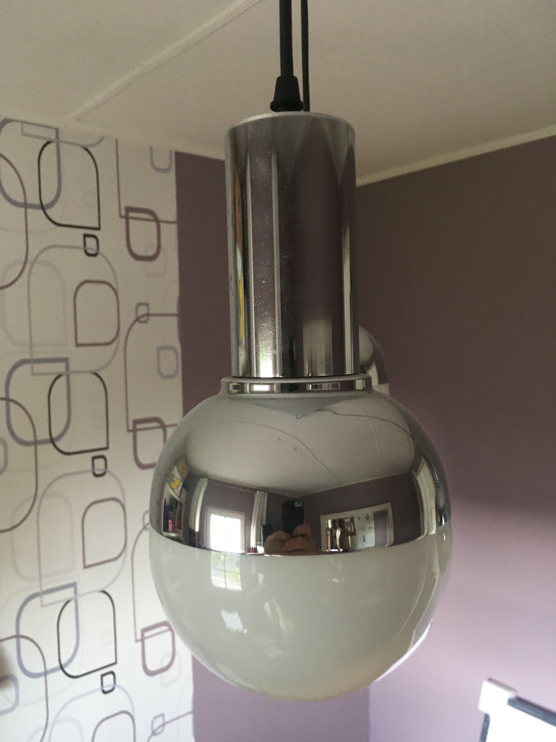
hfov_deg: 48.2
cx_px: 278
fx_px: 621
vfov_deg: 61.7
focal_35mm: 29
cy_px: 371
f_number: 2.2
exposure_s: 1/33
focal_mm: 4.15
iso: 160
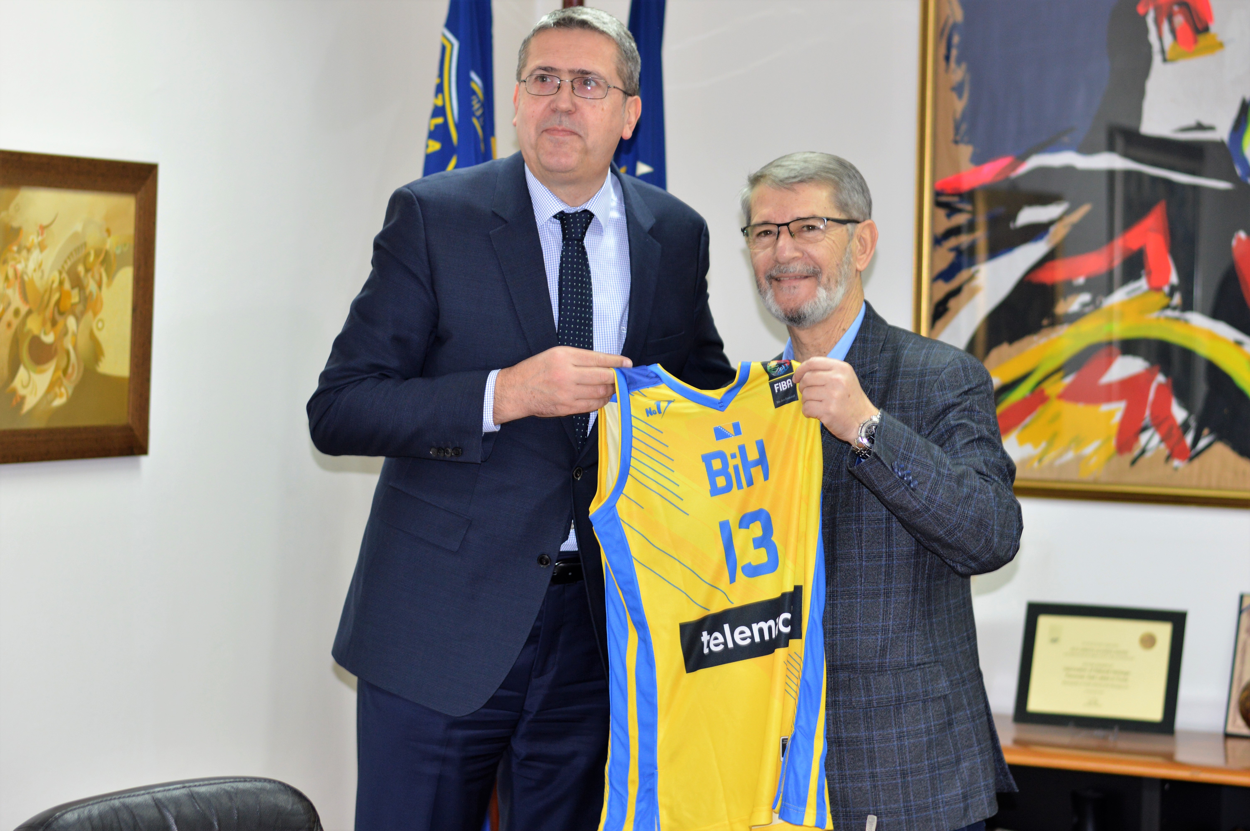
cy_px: 416
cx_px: 625
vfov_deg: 18.1
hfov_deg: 27.0
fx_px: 2602
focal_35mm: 75
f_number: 2.8
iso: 400
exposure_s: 1/60
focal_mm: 50
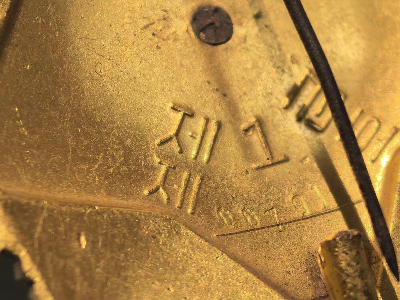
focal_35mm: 240
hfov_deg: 8.2
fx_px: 2773
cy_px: 150
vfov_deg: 6.2
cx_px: 200
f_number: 2.1
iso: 160
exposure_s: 1/100
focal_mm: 15
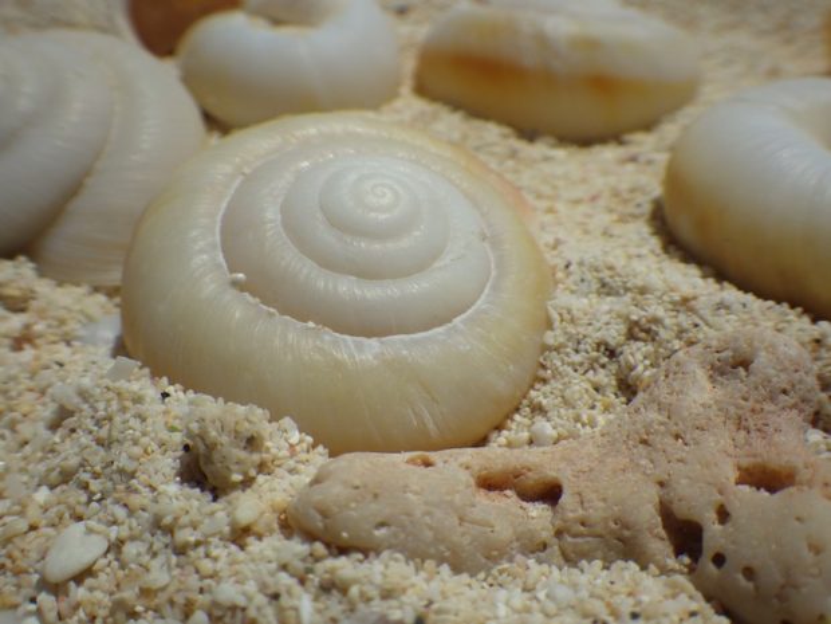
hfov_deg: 58.4
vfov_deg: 45.4
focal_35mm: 31
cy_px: 312
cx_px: 416
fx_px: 744
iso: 125
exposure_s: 1/400
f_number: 12.9
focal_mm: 5.5
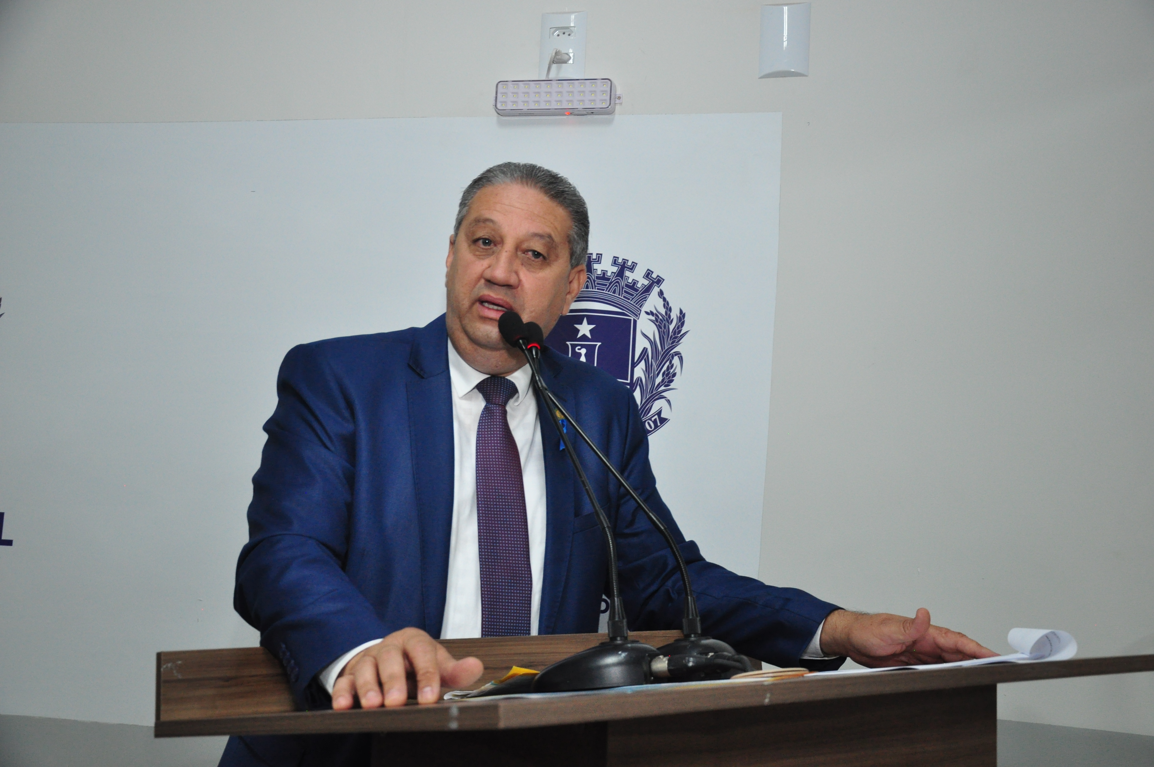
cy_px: 384
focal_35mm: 60
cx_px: 577
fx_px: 1921
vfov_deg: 22.6
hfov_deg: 33.4
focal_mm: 40
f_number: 4.5
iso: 1000
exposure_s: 1/80
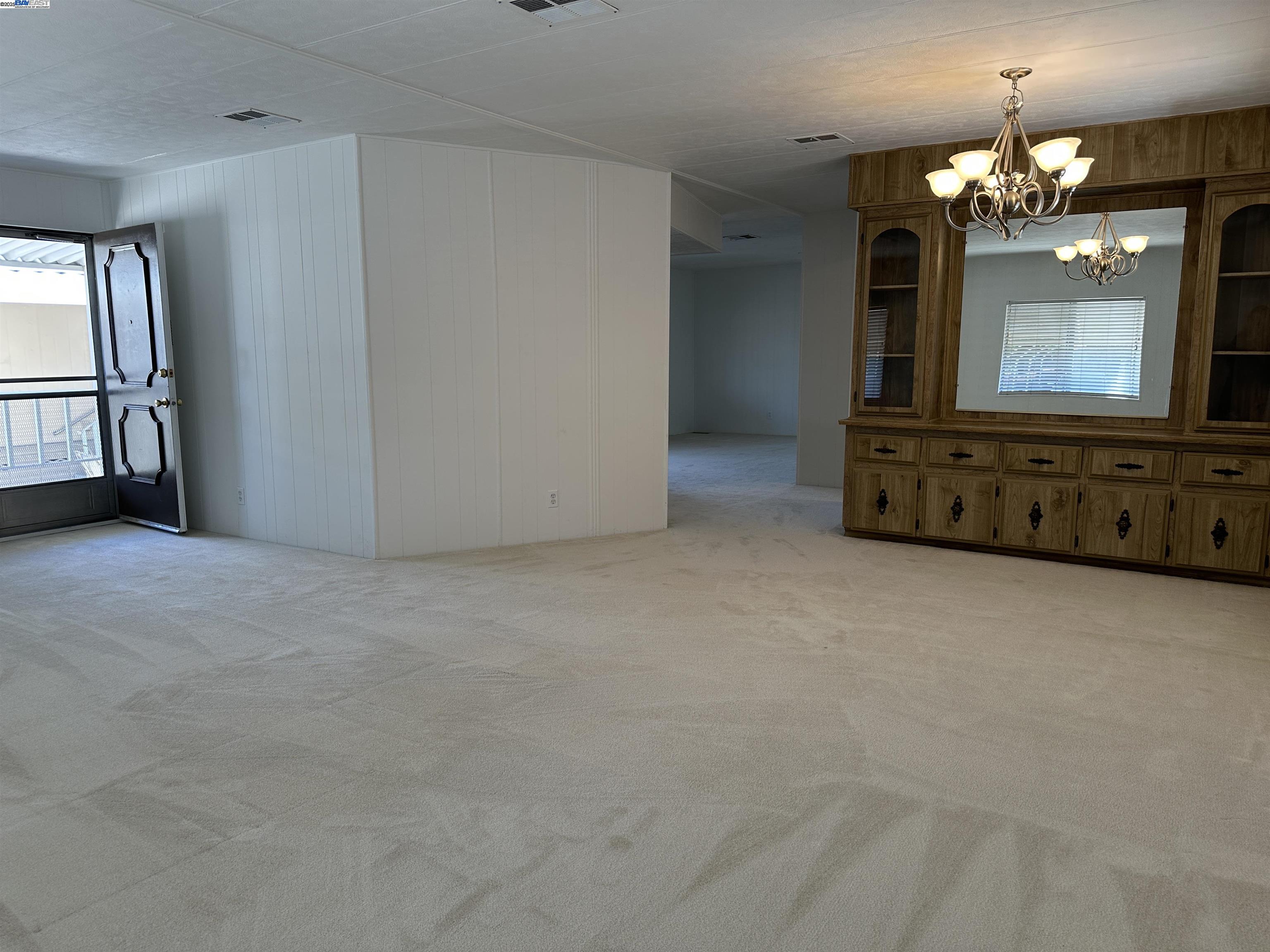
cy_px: 476
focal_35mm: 24
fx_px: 881
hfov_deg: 71.6
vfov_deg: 56.8
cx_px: 635
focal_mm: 6.86
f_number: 1.78
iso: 100
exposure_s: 1/120
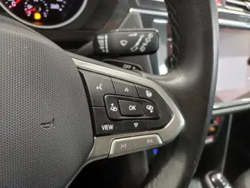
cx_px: 125
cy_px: 94
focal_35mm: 25
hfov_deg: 69.4
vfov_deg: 54.9
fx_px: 181
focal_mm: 4.65
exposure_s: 1/33.3
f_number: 1.8
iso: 400
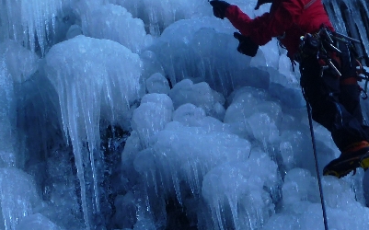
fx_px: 1497
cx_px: 10
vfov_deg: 8.8
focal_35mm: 149
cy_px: 193
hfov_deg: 13.9
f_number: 4.9
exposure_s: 1/25
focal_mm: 9.8
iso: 100
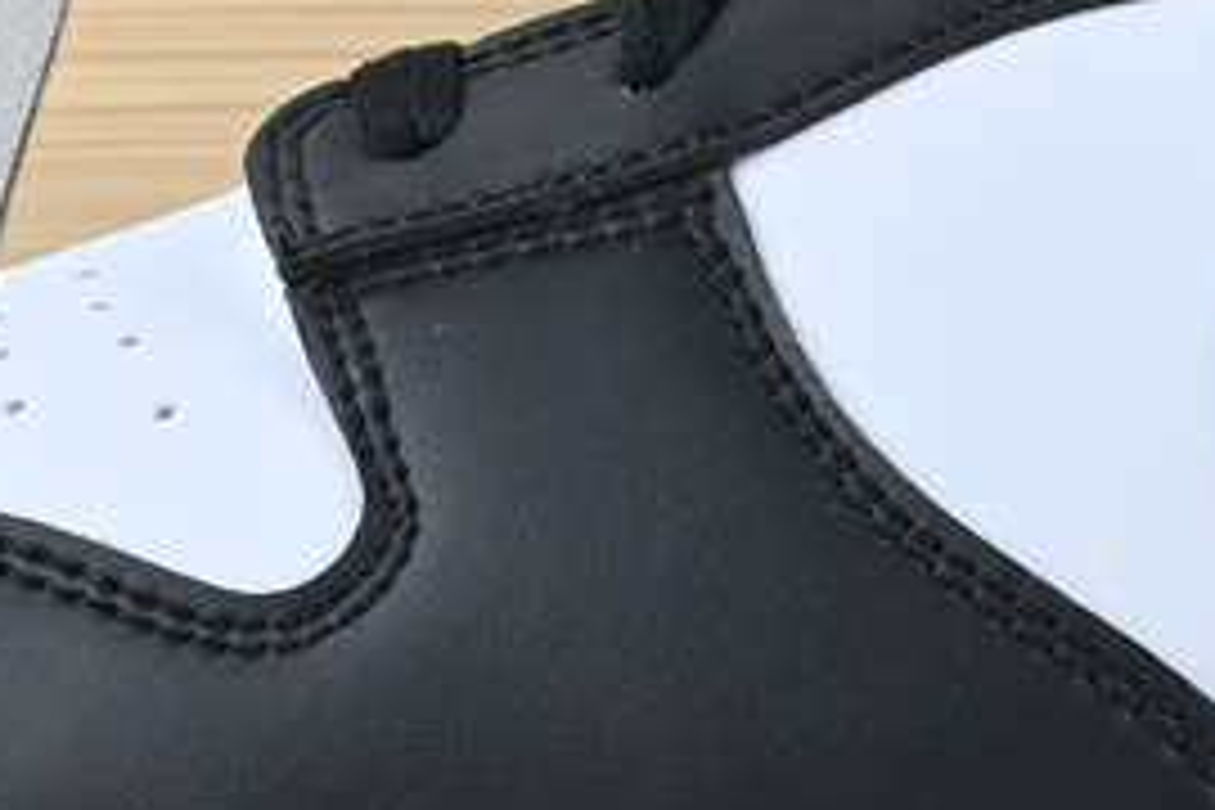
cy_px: 396
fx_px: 7091
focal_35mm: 210
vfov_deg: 6.5
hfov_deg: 9.6
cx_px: 1521
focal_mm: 31.5
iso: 1000
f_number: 10
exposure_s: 1/100
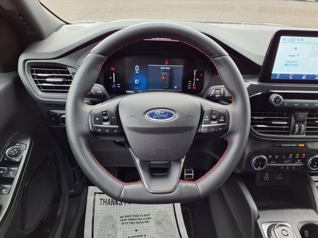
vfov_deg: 51.4
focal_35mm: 27
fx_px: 248
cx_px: 159
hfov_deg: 65.3
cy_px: 119
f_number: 1.9
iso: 50
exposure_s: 1/60.2
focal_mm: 3.58
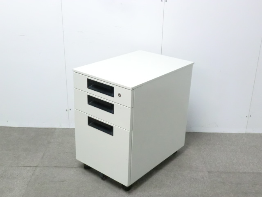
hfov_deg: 42.1
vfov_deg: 32.2
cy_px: 98
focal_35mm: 45
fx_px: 341
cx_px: 131
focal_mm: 8.2
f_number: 4.3
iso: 800
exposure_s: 1/30
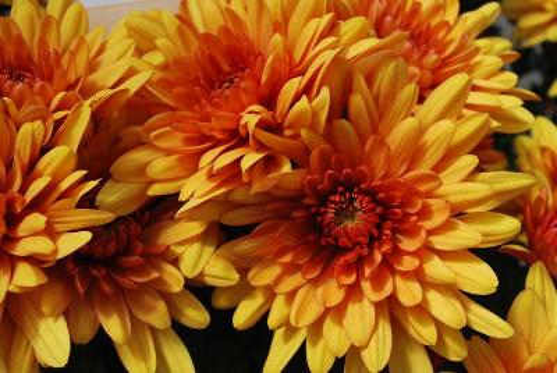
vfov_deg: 28.2
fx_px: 744
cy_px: 186
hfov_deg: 41.1
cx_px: 278
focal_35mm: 48
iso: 100
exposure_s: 1/160
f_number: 8
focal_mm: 32
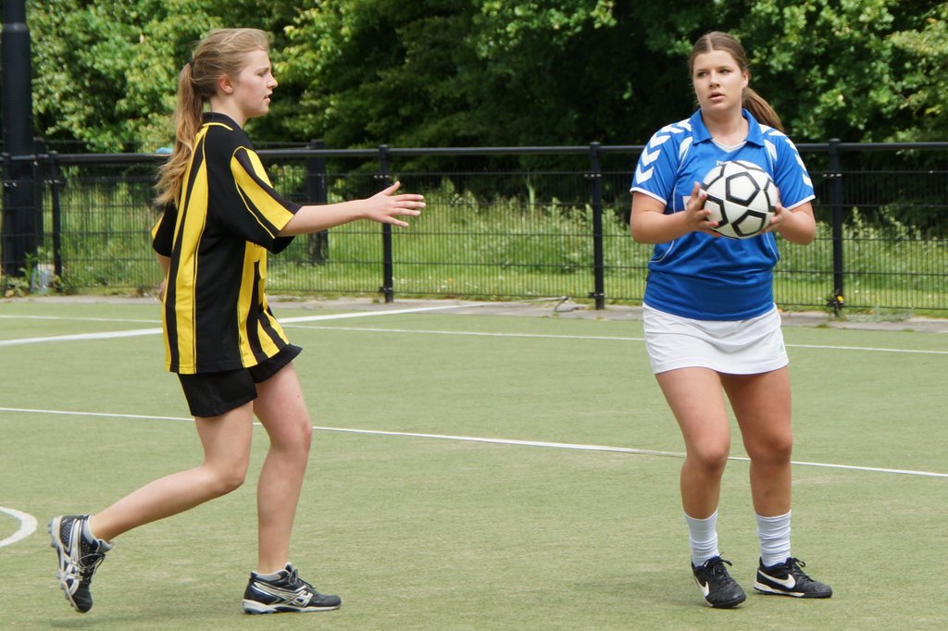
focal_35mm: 105
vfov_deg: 13.0
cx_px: 474
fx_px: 2764
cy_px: 316
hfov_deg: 19.5
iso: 200
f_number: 6.3
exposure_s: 1/500
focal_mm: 70
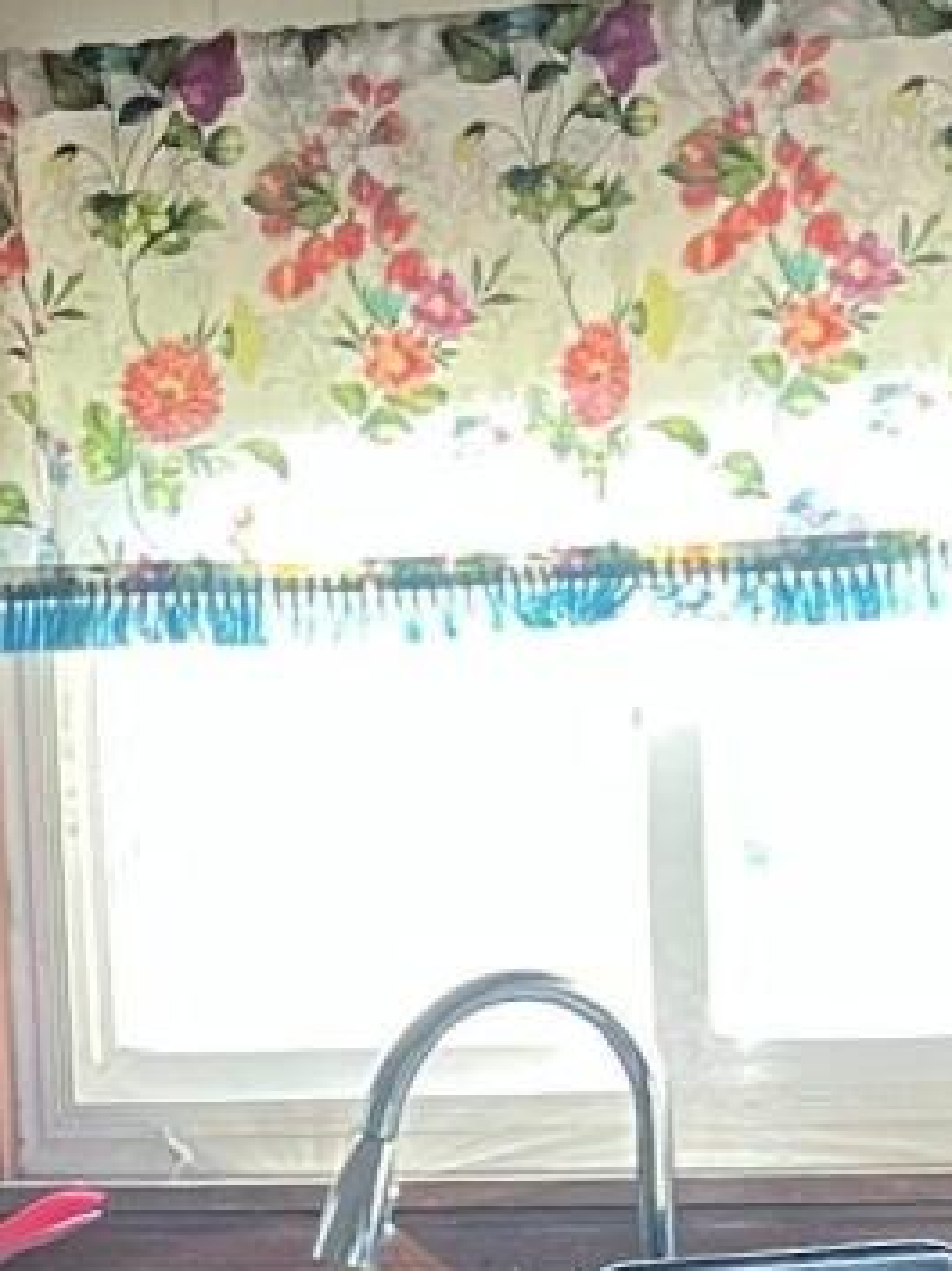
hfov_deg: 10.0
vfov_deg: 13.0
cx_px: -68
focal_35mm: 147
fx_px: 5397
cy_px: 1684
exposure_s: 1/60
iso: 250
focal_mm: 5.1
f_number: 1.6
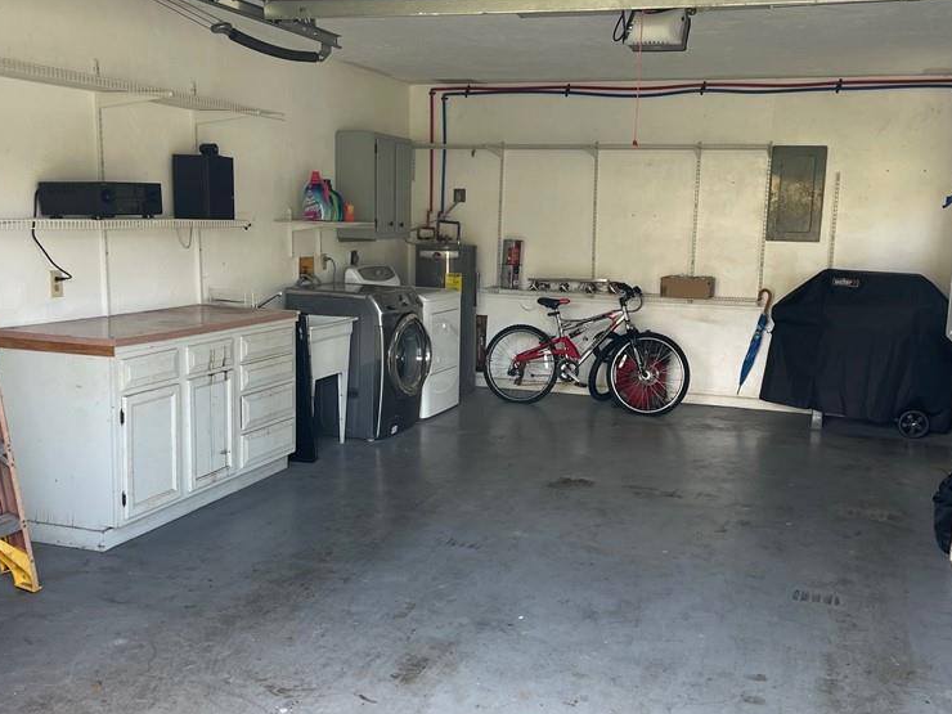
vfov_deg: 39.6
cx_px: 498
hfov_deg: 51.3
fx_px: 990
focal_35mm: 36
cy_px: 376
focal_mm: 4.2
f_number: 1.6
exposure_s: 1/121
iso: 50
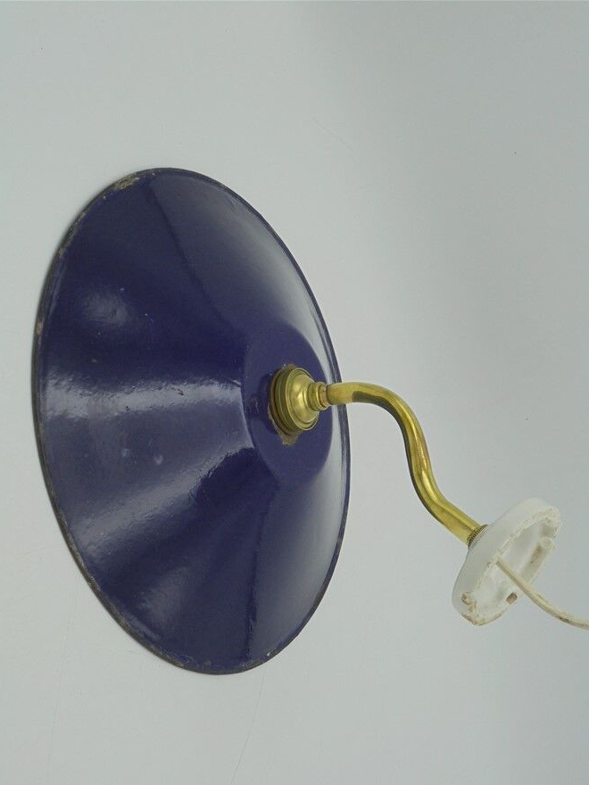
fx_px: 998
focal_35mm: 44
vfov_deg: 42.9
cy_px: 401
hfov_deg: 32.9
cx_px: 290
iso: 100
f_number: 4.5
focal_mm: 7.8
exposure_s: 1/60
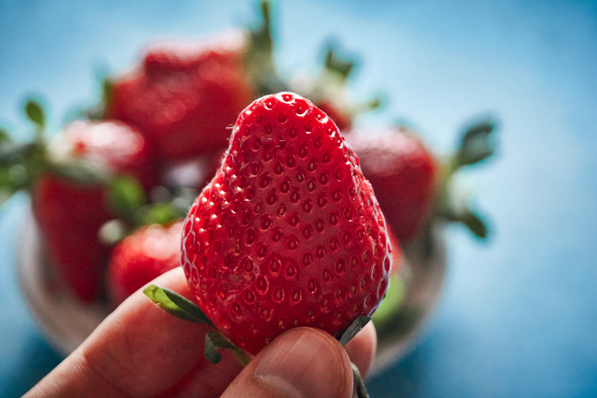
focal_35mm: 82
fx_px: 1368
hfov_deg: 24.6
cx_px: 298
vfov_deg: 16.6
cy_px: 199
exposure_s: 1/160
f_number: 5.6
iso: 1600
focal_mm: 55
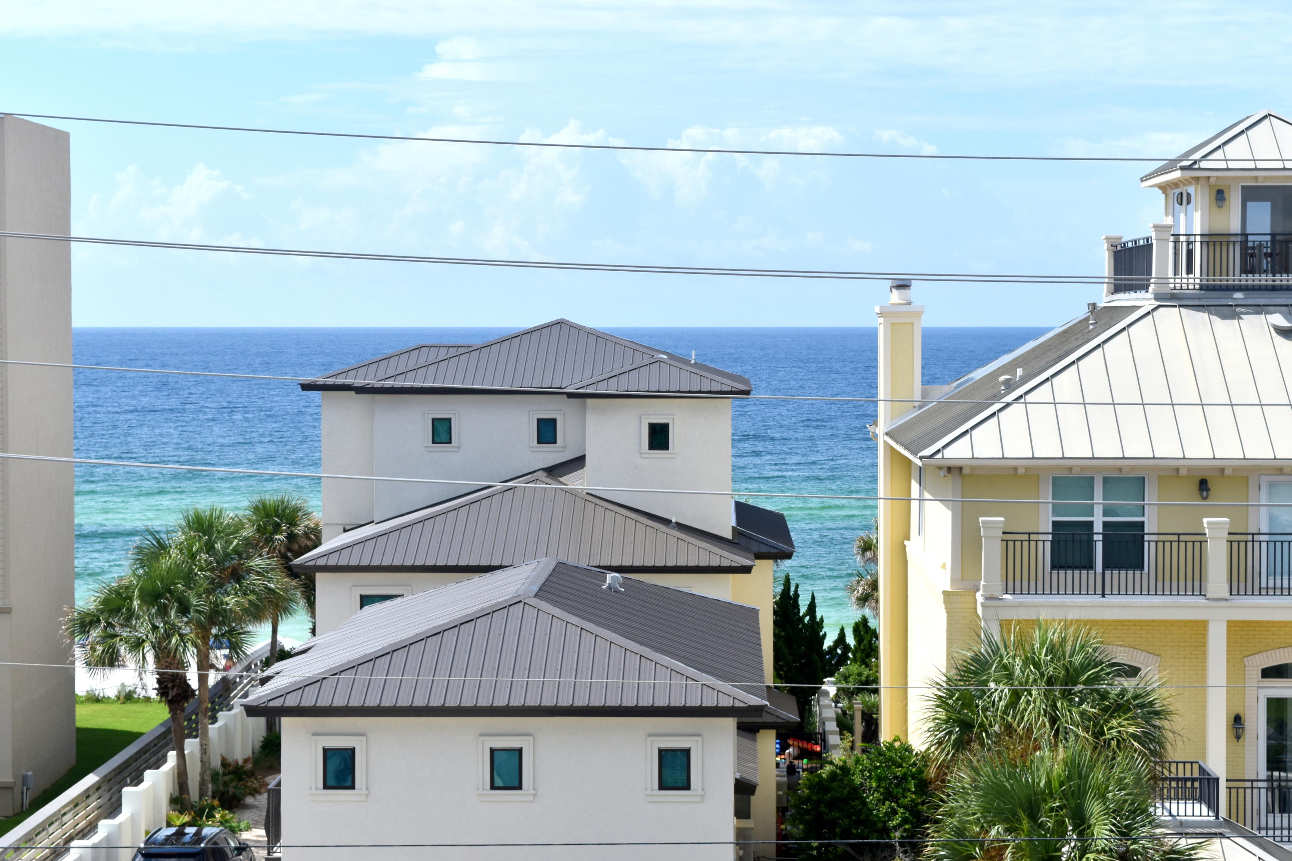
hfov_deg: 24.6
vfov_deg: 16.6
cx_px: 646
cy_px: 430
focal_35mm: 82
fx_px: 2961
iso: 280
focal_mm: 55
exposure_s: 1/500
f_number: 11
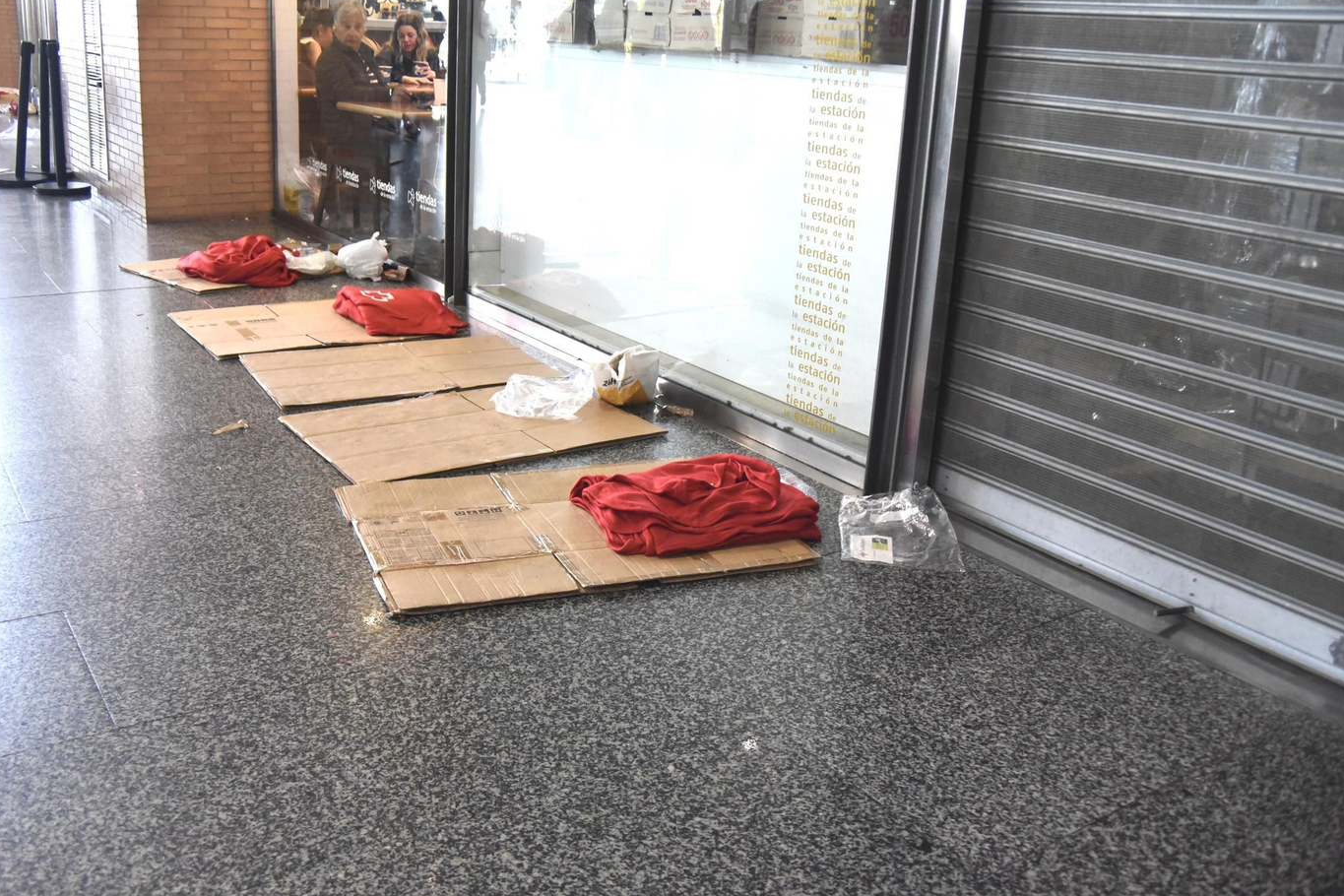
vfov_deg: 38.8
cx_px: 621
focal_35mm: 34
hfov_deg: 55.7
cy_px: 375
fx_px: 1269
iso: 4000
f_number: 6.3
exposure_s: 1/160
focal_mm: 29
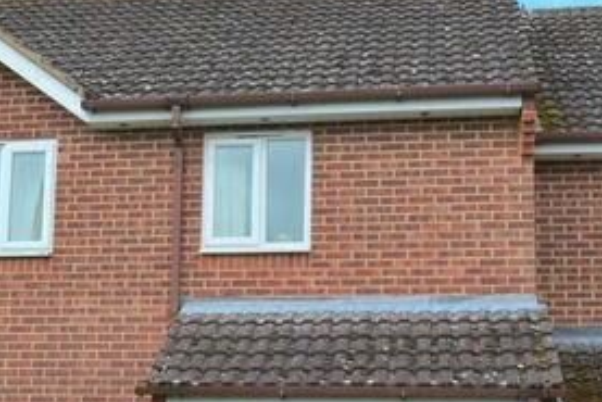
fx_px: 1460
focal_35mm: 87
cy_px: 349
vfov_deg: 15.5
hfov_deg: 22.9
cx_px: 96
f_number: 8
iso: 140
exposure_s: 1/250
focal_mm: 23
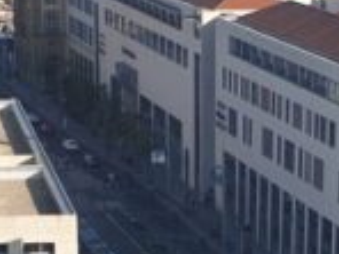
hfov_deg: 11.0
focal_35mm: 180
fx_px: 1763
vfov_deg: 7.9
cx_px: 250
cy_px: 522
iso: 50
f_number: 2.4
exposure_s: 1/548
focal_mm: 4.3
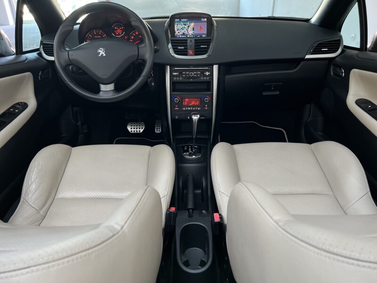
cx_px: 188
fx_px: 283
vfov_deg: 53.1
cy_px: 142
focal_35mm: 26
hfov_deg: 67.3
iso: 250
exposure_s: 1/60
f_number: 1.5
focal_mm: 5.7
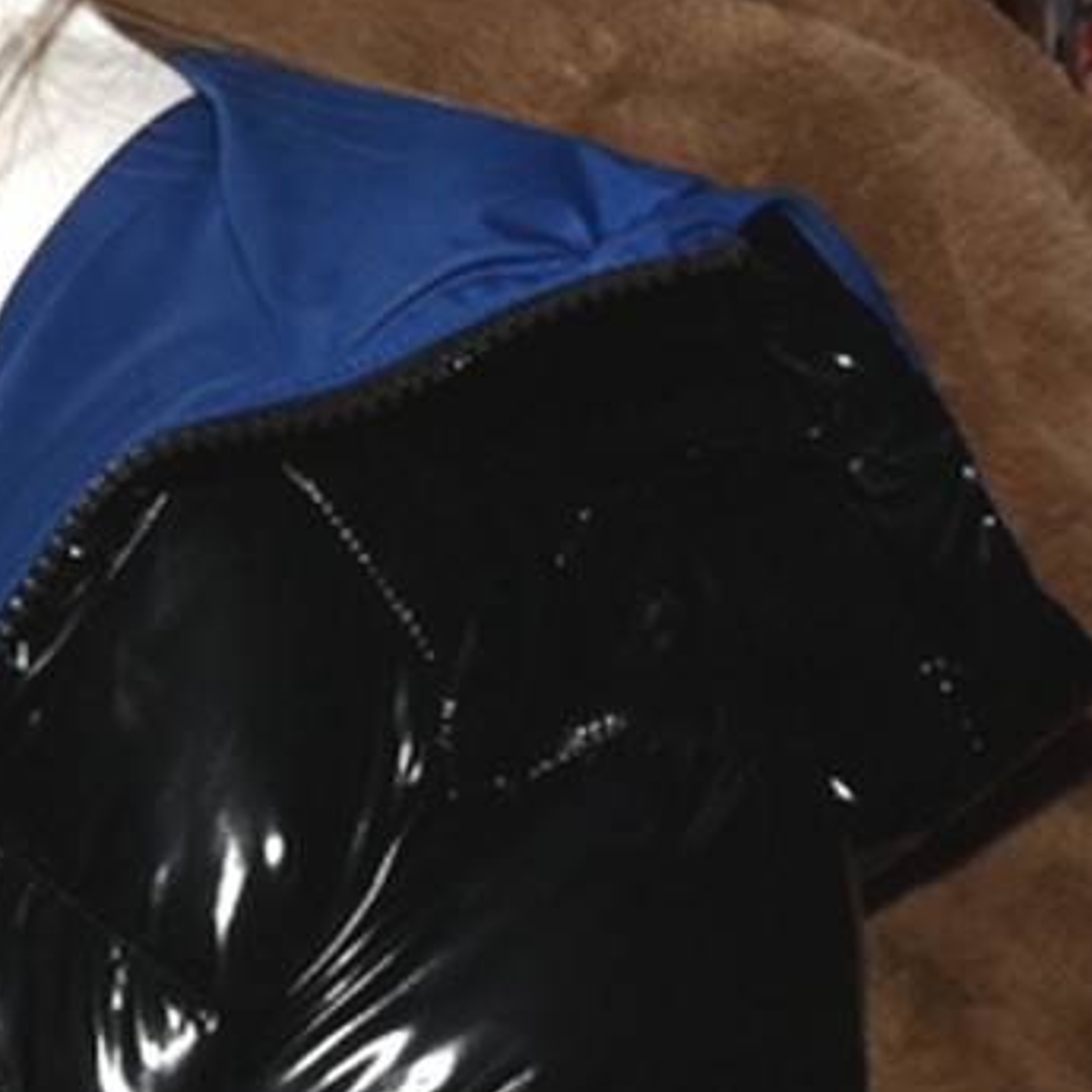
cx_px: -934
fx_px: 6853
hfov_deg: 8.7
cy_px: 261
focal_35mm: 192
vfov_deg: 9.1
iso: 500
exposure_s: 1/250
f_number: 8
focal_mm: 38
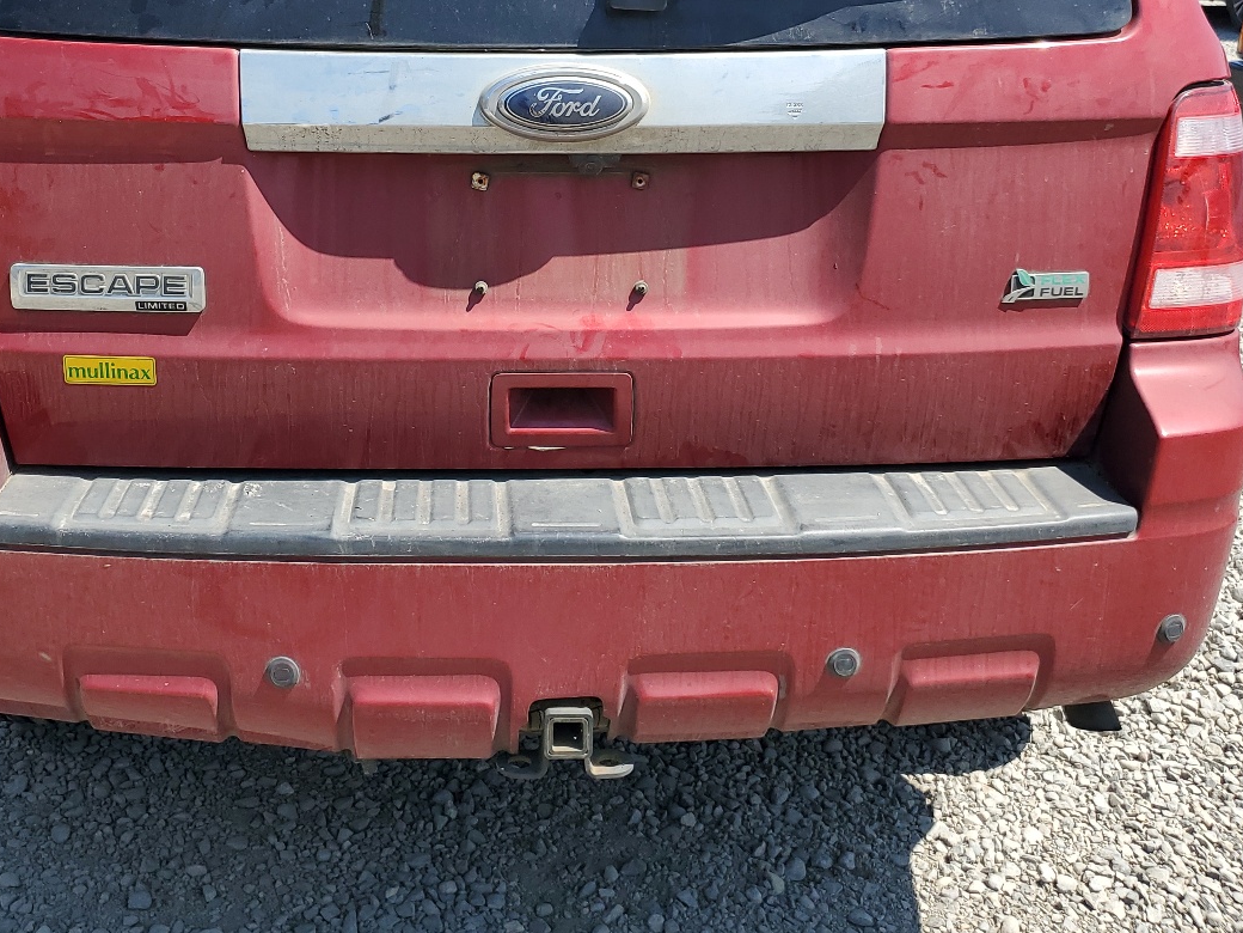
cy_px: 239
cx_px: 472
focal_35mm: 40
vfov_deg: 35.2
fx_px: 1436
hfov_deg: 46.4
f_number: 1.5
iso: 50
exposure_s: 1/2000
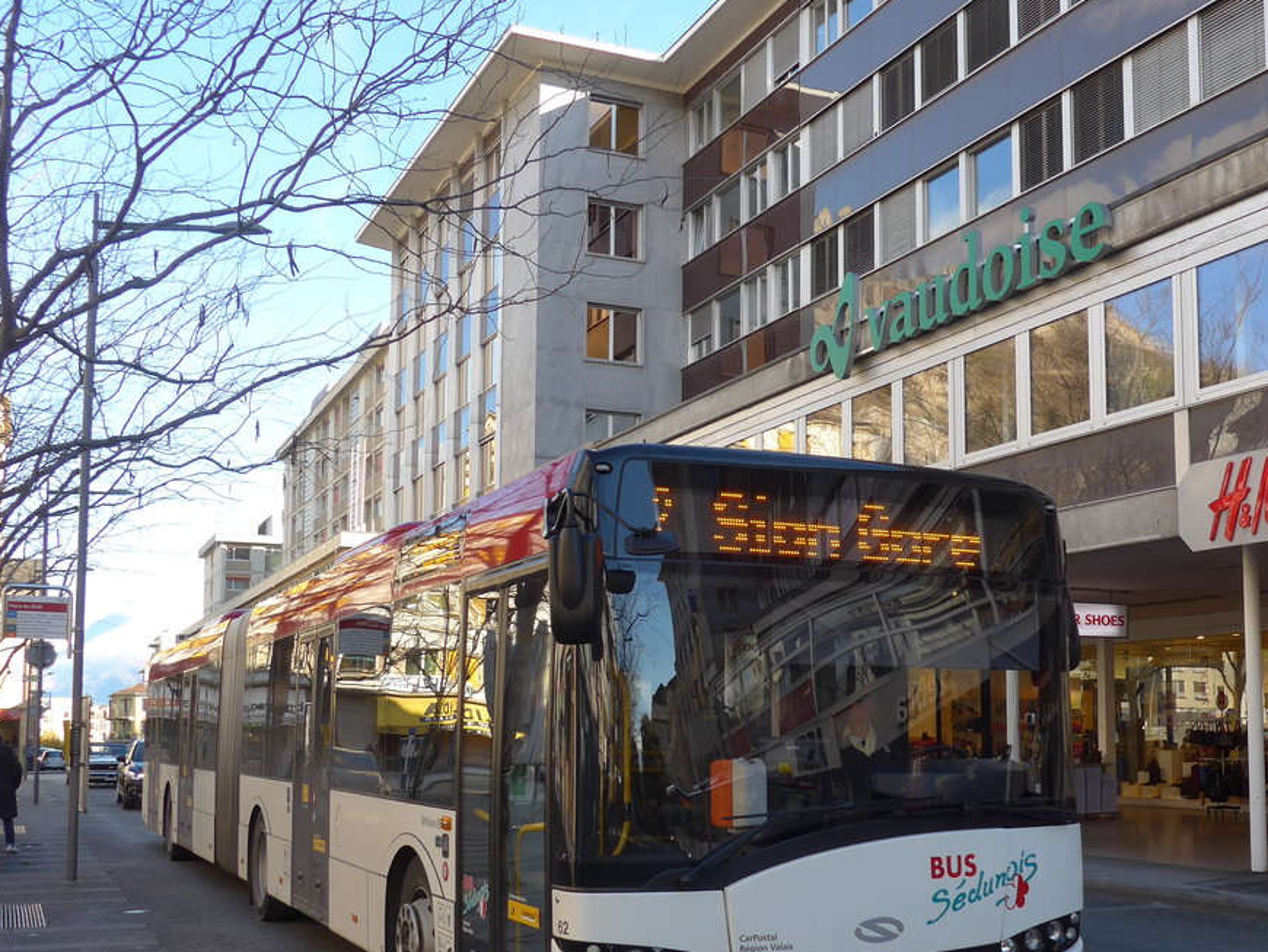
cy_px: 615
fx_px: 1466
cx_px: 751
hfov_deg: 46.6
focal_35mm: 40
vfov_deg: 35.7
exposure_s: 1/320
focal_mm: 6
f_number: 2.8
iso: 80
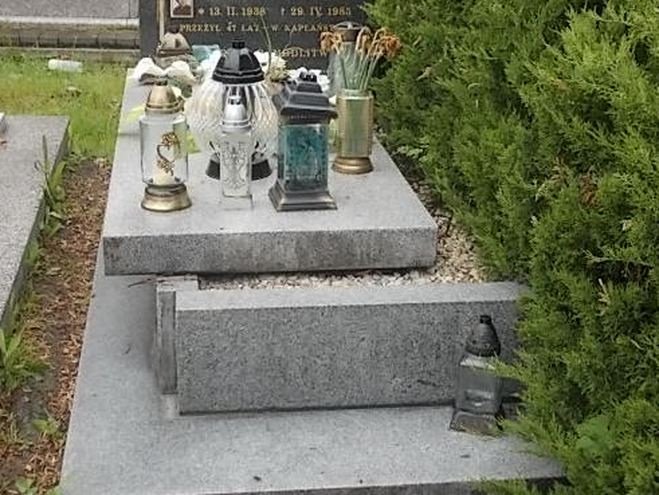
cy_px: 227
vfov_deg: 26.1
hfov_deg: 34.3
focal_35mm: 56
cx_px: 291
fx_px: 1067
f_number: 3.3
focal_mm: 6.1
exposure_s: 1/100
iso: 80
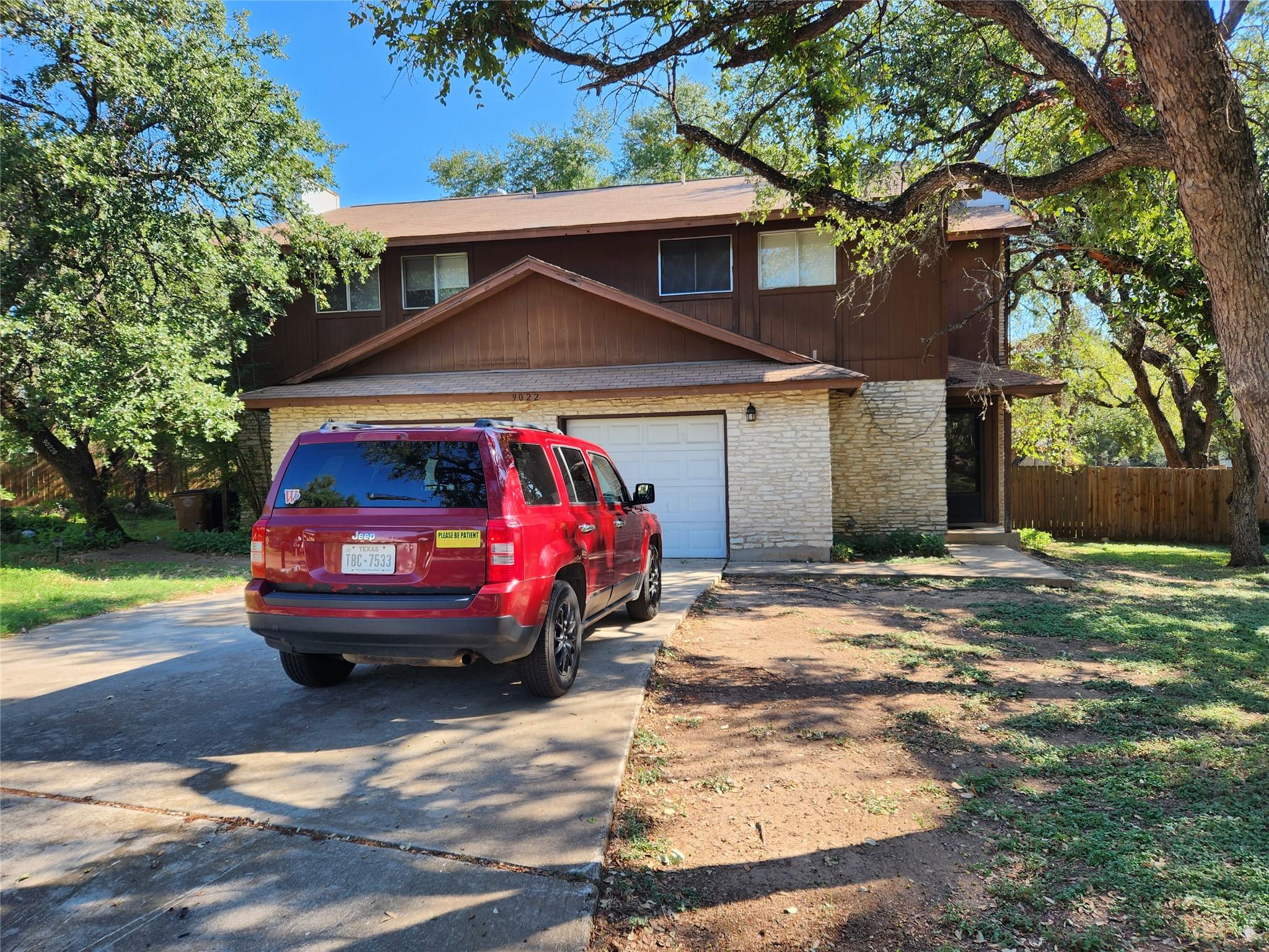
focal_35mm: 23
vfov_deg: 58.9
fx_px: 843
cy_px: 476
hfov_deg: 73.9
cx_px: 634
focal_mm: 5.4
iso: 20
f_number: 1.8
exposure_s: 1/330
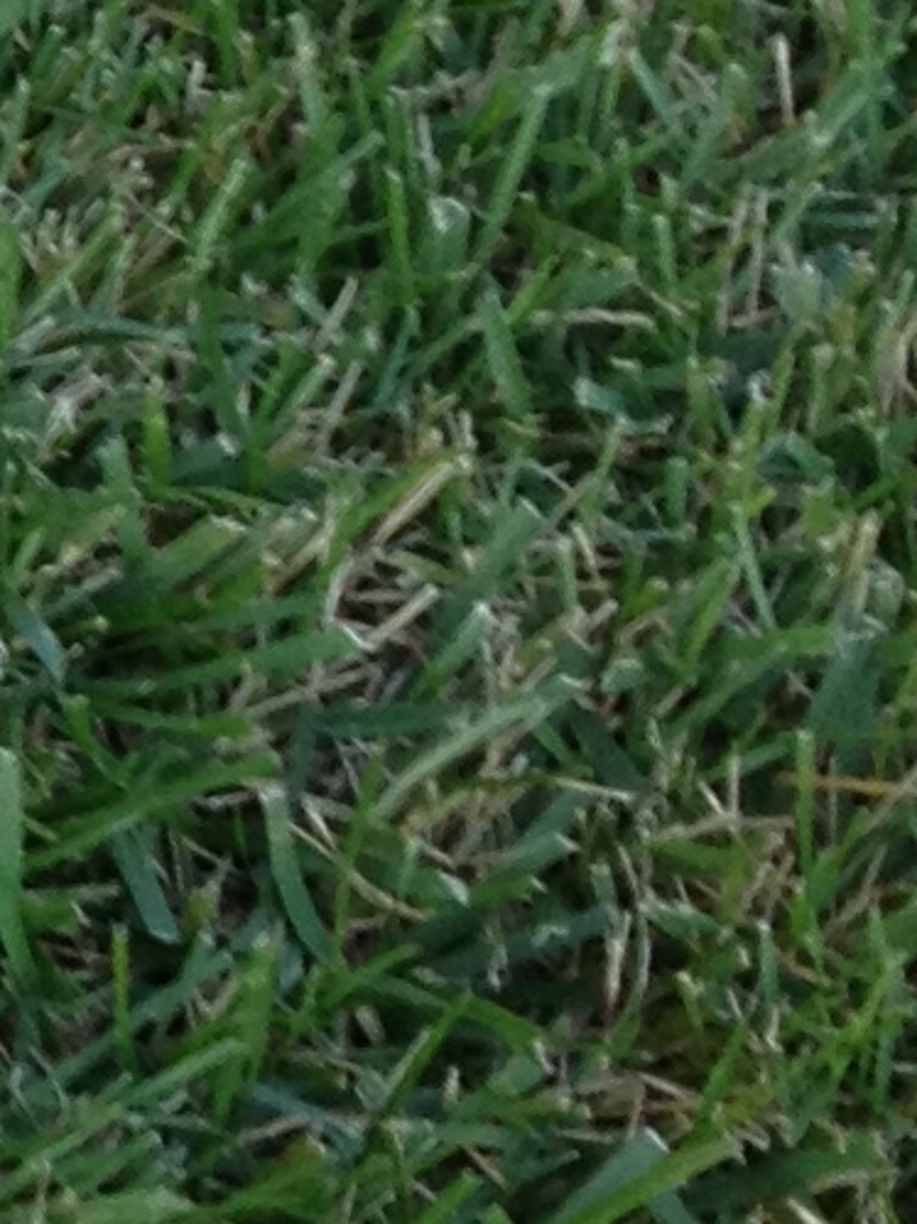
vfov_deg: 8.5
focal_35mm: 229
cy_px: -383
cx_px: -1552
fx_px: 8092
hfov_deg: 6.1
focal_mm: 4.28
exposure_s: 1/120
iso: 50
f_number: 2.4
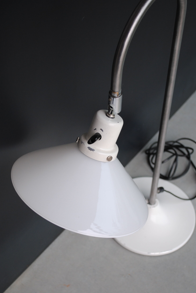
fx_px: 512
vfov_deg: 31.8
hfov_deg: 21.7
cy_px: 171
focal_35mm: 63
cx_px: 100
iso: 200
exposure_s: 1/80
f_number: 5
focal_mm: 36
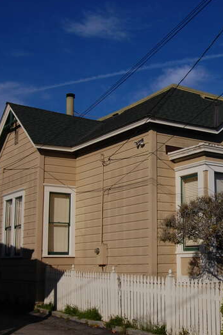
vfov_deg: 37.7
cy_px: 167
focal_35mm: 53
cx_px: 198
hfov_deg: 24.9
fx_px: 491
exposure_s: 1/320
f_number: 16
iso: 200
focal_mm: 23
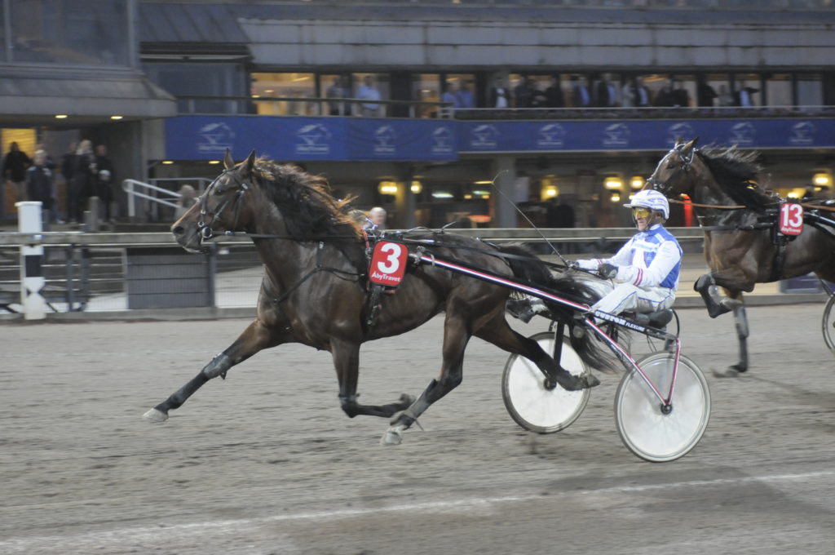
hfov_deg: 19.5
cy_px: 278
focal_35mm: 105
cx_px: 418
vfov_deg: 13.0
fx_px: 2432
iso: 2500
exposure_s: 1/320
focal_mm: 70
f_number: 3.5
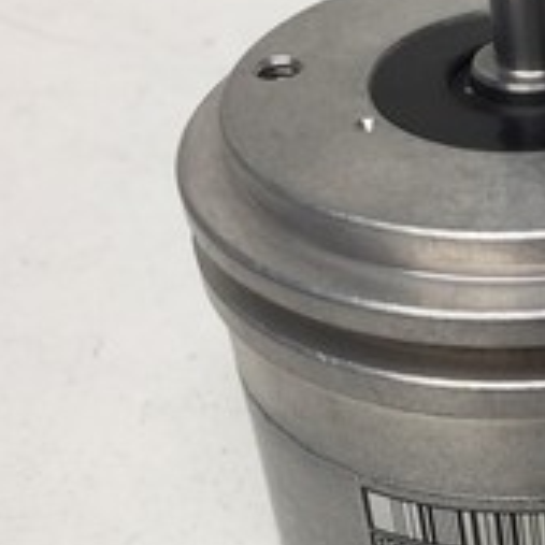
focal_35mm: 76
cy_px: 350
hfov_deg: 20.9
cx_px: 693
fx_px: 1354
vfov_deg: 22.7
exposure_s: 1/100
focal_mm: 4.15
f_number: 2.2
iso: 32
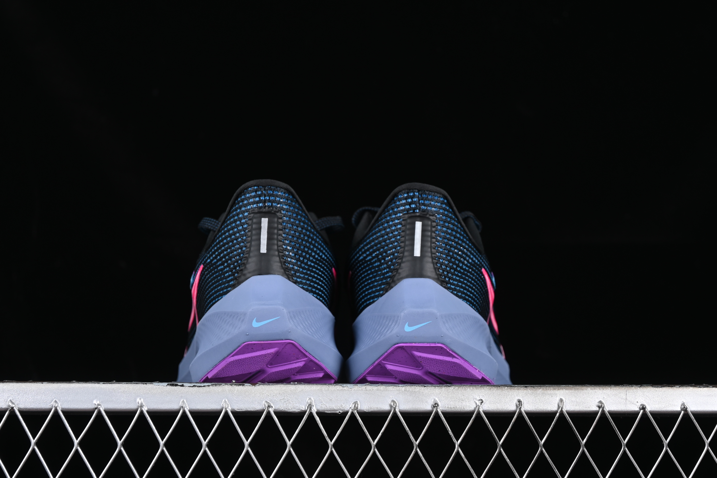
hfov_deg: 27.0
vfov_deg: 18.2
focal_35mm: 75
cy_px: 239
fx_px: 1494
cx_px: 358
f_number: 6.3
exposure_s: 1/60
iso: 160
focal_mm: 50
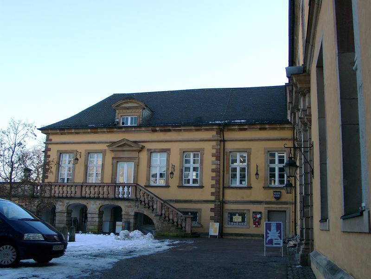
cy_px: 140
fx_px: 397
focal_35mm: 37
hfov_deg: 50.1
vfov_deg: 38.7
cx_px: 186
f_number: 4
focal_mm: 7.69
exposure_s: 1/164
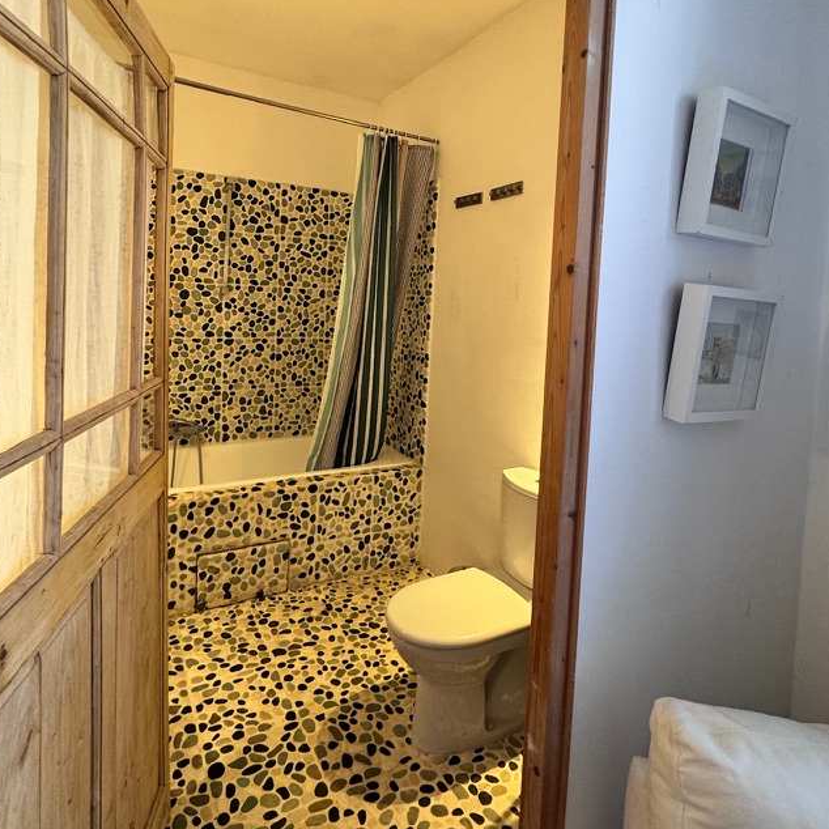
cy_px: 327
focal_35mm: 20
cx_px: 399
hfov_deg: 74.8
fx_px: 542
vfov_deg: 73.9
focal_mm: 2.22
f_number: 2.2
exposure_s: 1/50
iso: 200
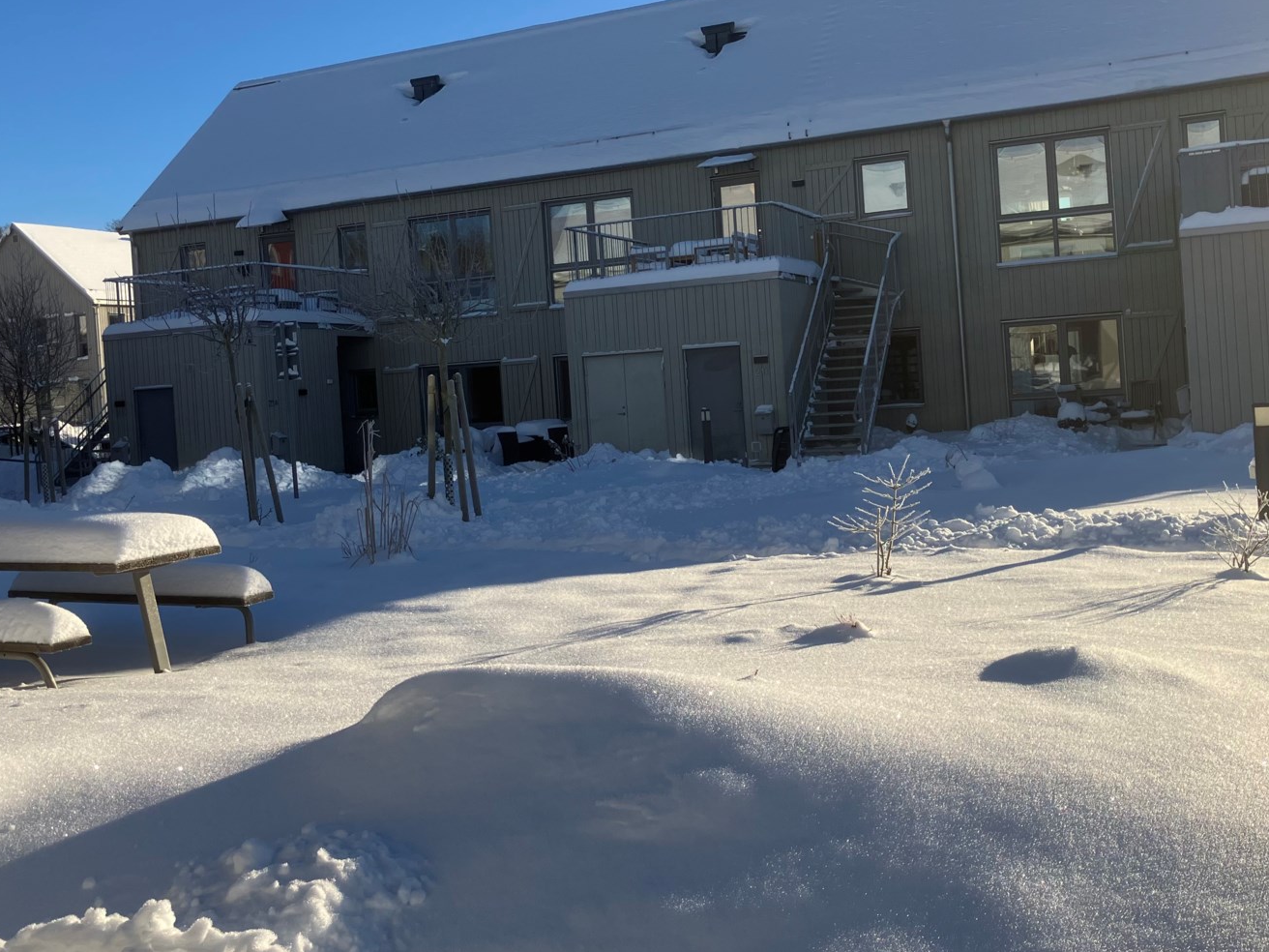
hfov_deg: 48.9
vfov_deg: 37.6
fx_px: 1393
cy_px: 408
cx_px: 575
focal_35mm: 38
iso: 32
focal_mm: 3.99
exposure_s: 1/2208
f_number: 1.8
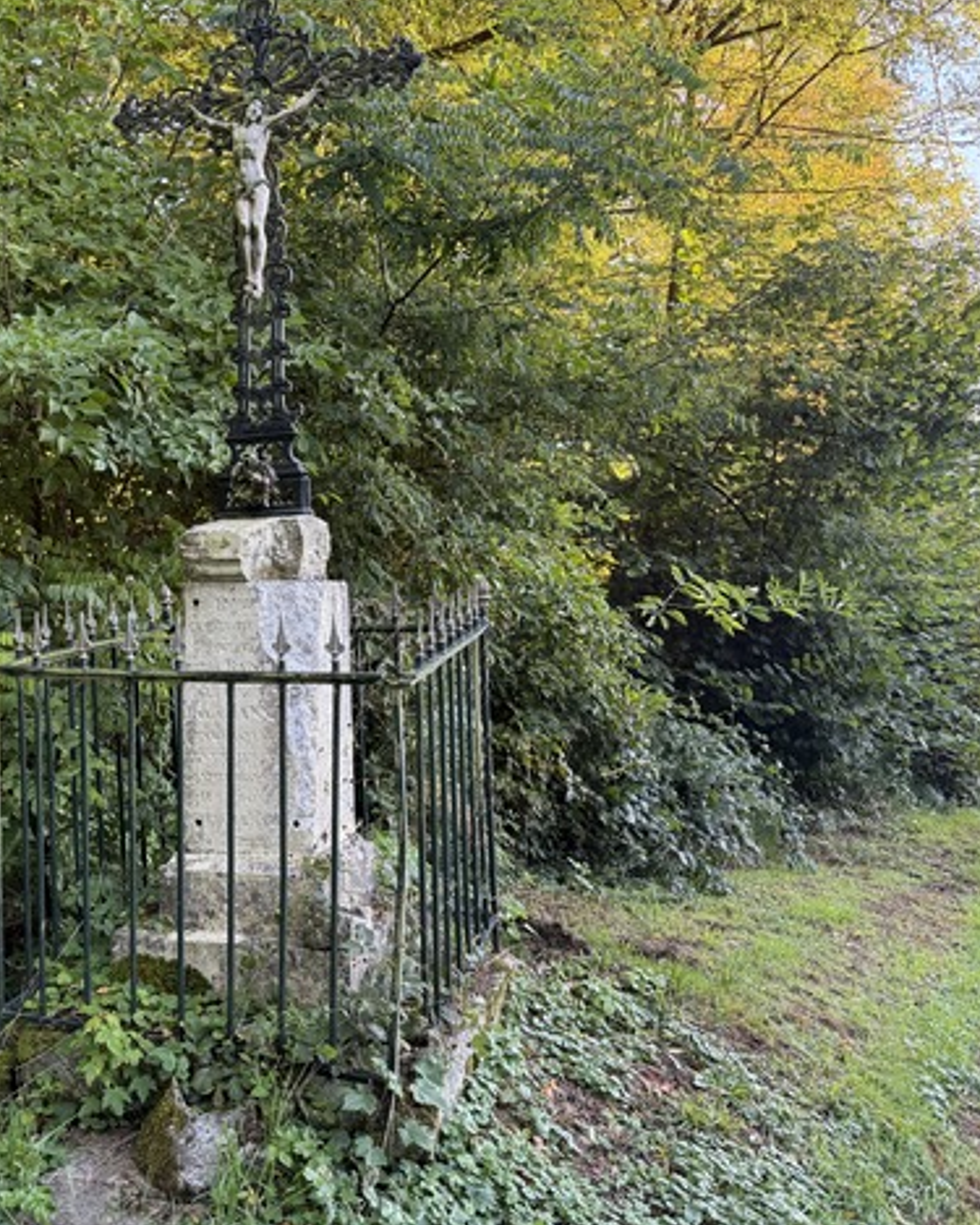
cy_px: 601
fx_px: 1161
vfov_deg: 55.7
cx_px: 233
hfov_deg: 44.1
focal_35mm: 32
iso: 200
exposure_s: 1/121
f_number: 1.78
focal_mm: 6.76
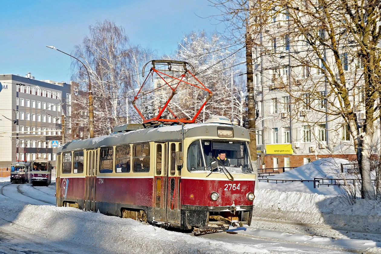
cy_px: 127
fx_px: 556
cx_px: 190
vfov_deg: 25.8
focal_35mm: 52
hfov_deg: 37.9
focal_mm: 35
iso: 400
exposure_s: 1/1600
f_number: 5.6
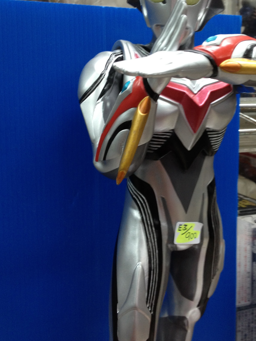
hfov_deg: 28.9
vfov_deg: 38.0
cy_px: 135
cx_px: 174
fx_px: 493
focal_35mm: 50
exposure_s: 1/20
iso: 100
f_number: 2.4
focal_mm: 4.28
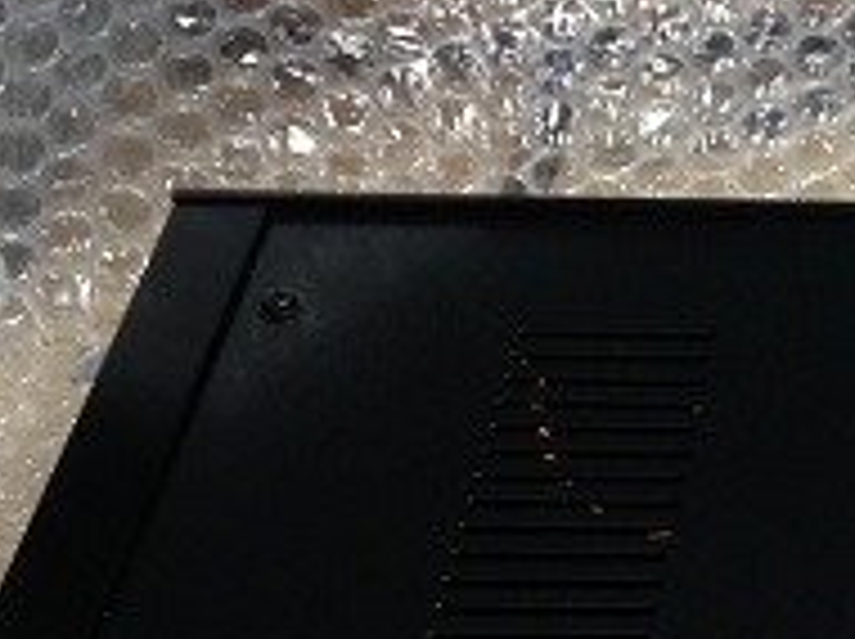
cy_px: 794
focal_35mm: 140
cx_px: 1300
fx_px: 3454
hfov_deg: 13.3
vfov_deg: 10.4
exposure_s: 1/40
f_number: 2.4
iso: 50
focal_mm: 4.12
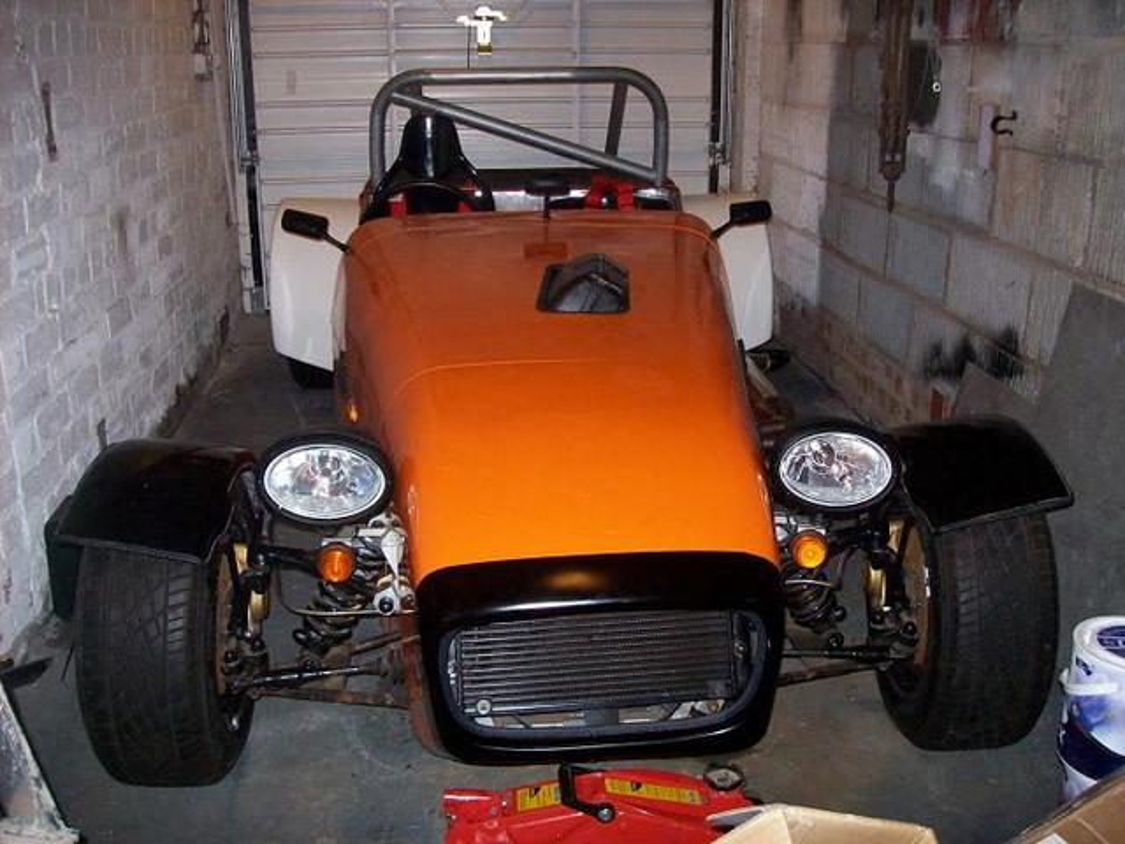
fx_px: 1170
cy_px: 422
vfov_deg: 39.7
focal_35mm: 36
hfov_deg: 51.4
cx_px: 562
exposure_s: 1/64
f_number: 2.7
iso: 200
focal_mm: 6
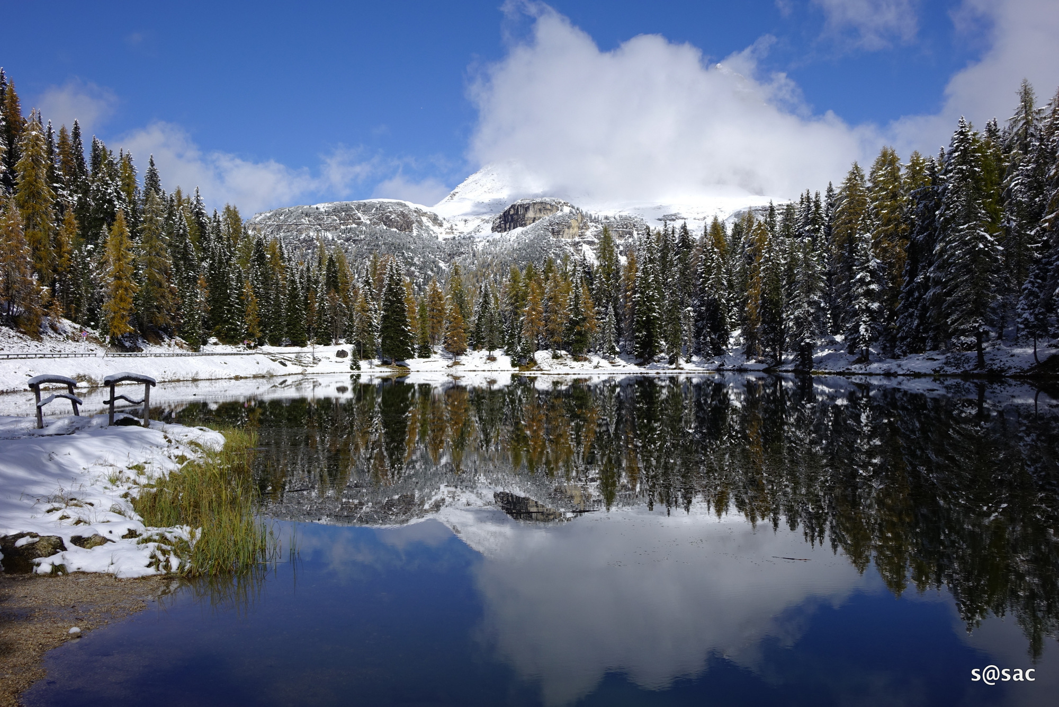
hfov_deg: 54.4
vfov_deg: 37.9
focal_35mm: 35
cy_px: 354
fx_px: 1030
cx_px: 530
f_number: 6.3
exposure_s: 1/800
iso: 100
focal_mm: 12.83
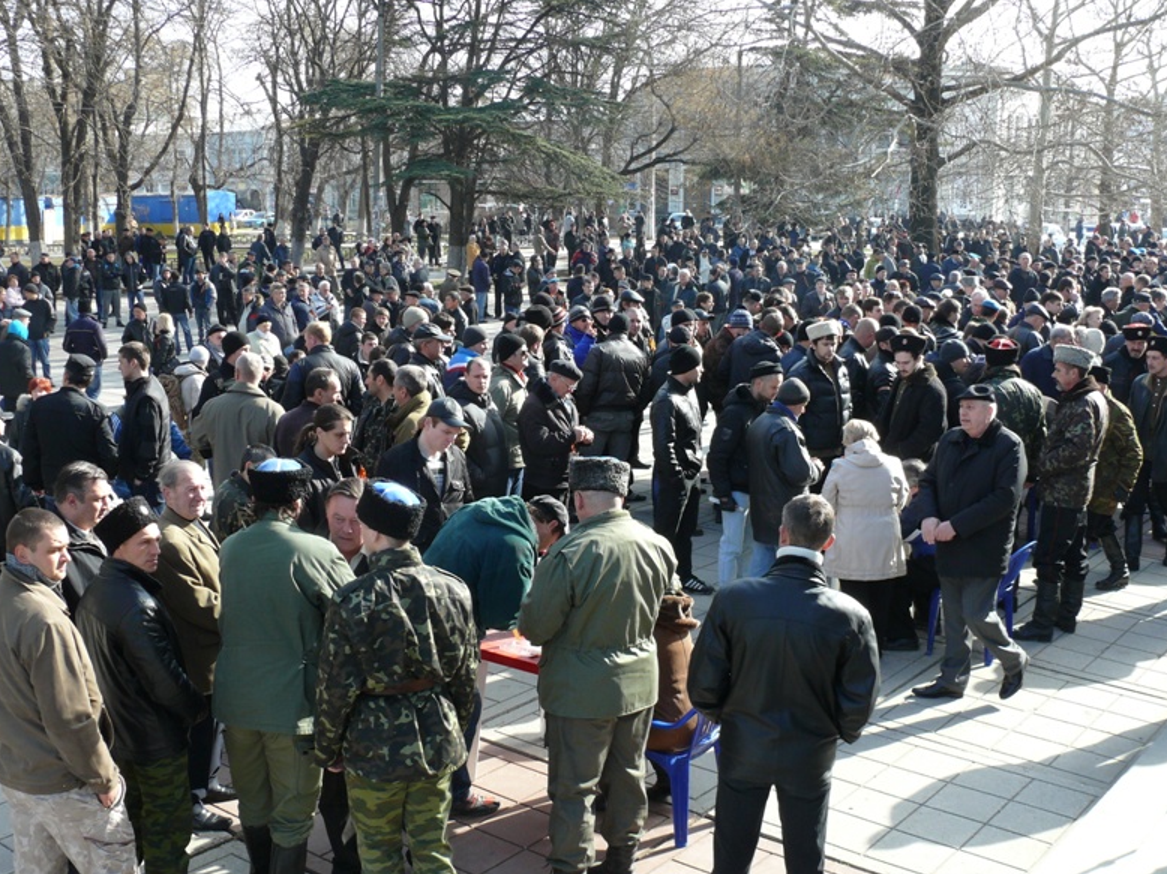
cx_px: 580
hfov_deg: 47.9
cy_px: 475
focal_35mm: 39
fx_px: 1314
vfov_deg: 36.8
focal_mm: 7.4
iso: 100
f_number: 4
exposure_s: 1/160
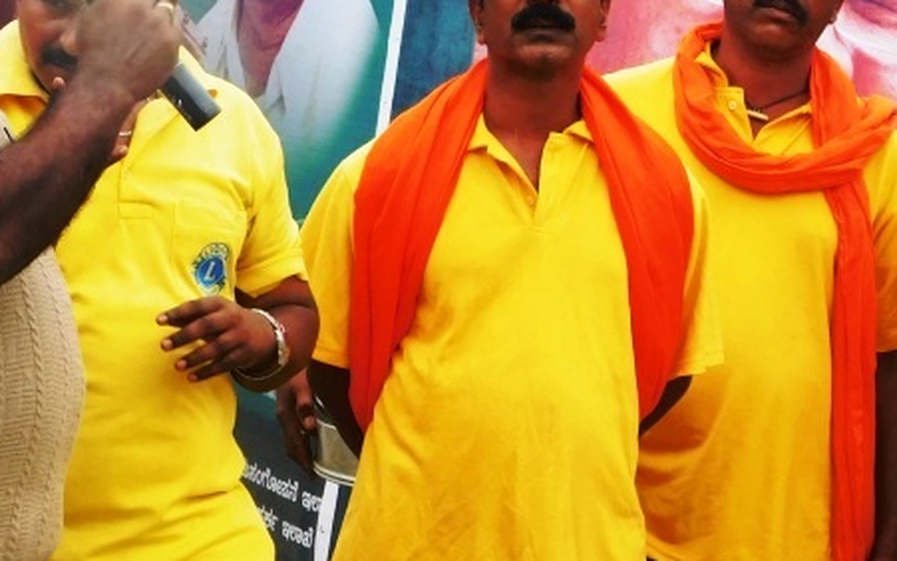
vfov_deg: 8.2
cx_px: 579
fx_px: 3887
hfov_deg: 13.1
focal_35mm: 159
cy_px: 157
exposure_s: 1/320
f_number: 4.2
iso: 125
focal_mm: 11.7
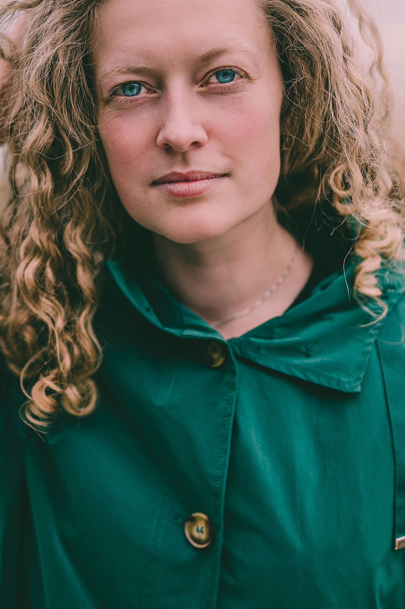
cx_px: 146
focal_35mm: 73
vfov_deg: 27.7
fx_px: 1233
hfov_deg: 18.6
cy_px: 270
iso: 100
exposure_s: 1/2000
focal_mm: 50
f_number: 1.8
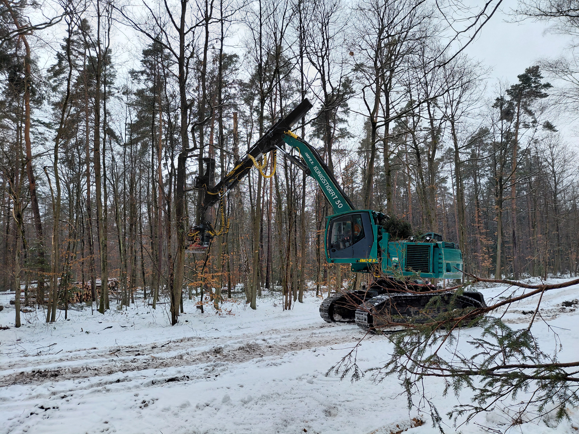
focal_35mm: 25
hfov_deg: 69.4
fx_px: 418
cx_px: 290
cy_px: 217
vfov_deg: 54.9
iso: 50
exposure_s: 1/543
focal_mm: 4.69
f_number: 1.8
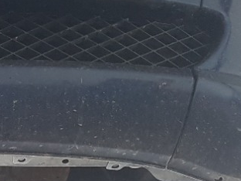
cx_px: -83
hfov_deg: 18.2
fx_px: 696
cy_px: 204
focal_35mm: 100
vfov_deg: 14.4
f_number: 1.7
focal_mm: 4.2
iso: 160
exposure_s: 1/25
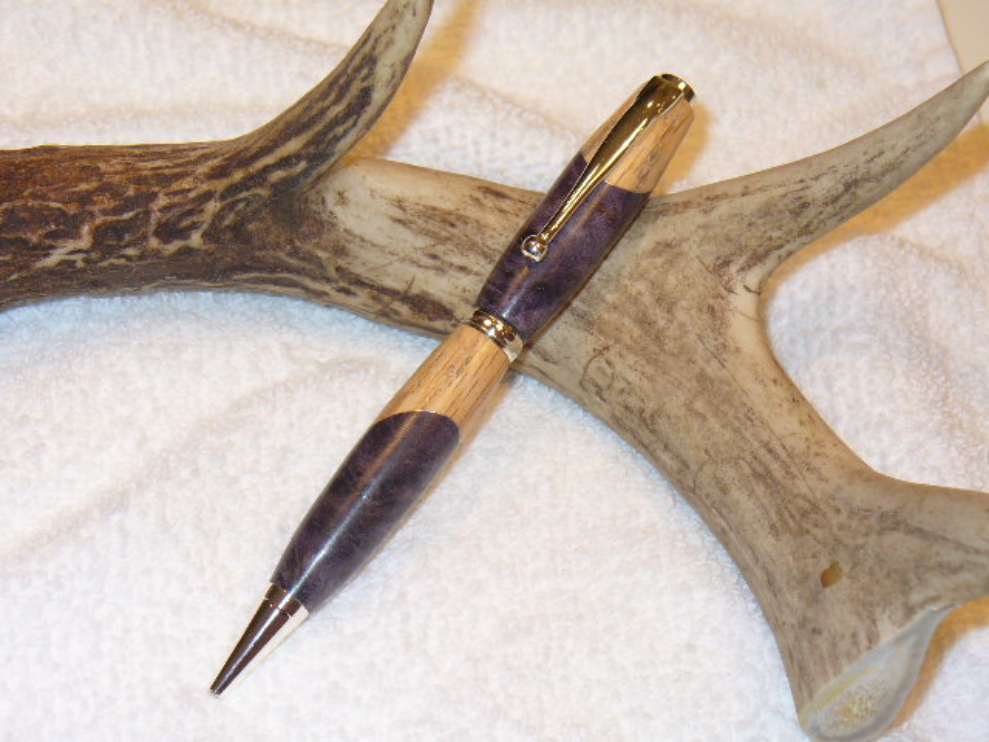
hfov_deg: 25.0
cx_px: 494
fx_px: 2229
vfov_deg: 18.9
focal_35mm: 78
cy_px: 371
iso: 80
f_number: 3.3
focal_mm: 12.8
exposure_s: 1/60
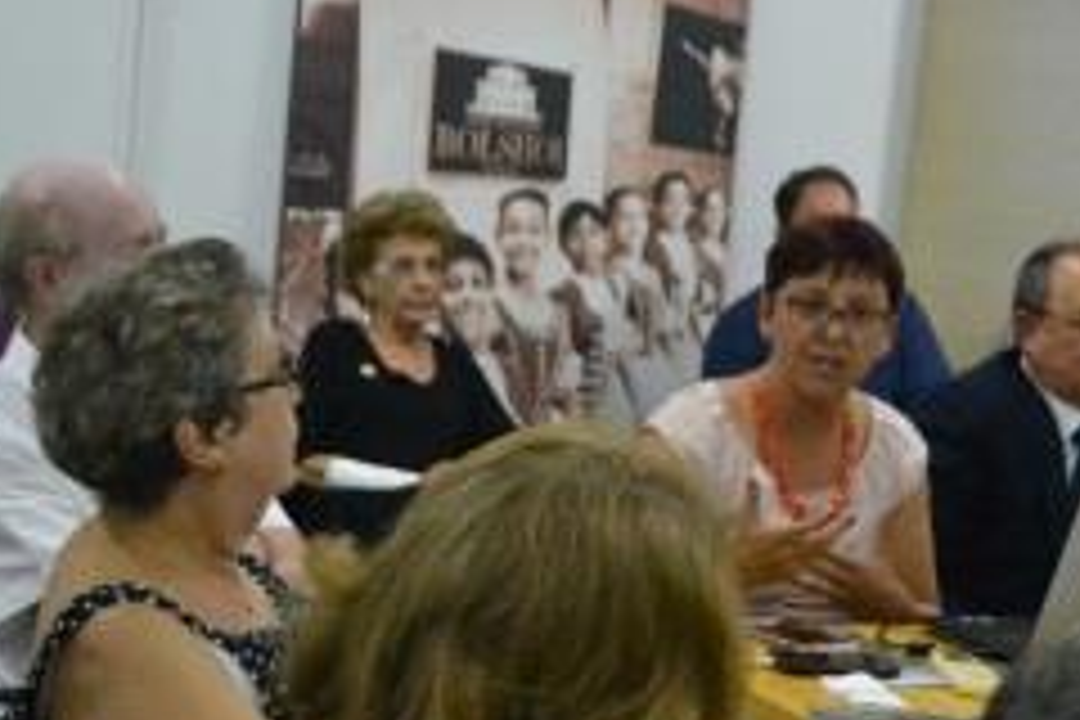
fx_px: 2520
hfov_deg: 24.0
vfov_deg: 16.2
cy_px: 520
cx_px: 756
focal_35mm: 84
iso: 3200
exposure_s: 1/160
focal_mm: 30
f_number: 4.5
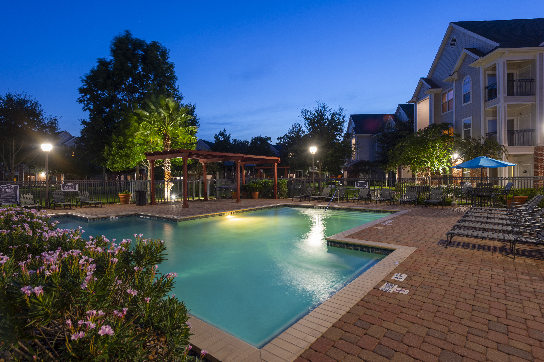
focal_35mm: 19
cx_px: 272
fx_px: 287
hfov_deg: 86.9
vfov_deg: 64.5
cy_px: 181
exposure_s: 6
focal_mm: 19
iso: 200
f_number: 9
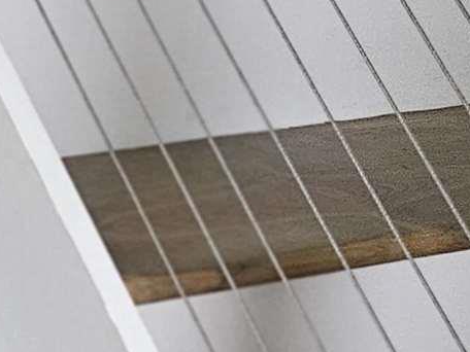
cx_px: -672
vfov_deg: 9.2
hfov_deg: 10.8
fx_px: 2105
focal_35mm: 155
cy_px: -231
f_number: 1.8
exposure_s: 1/359
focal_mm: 5.4
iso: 400
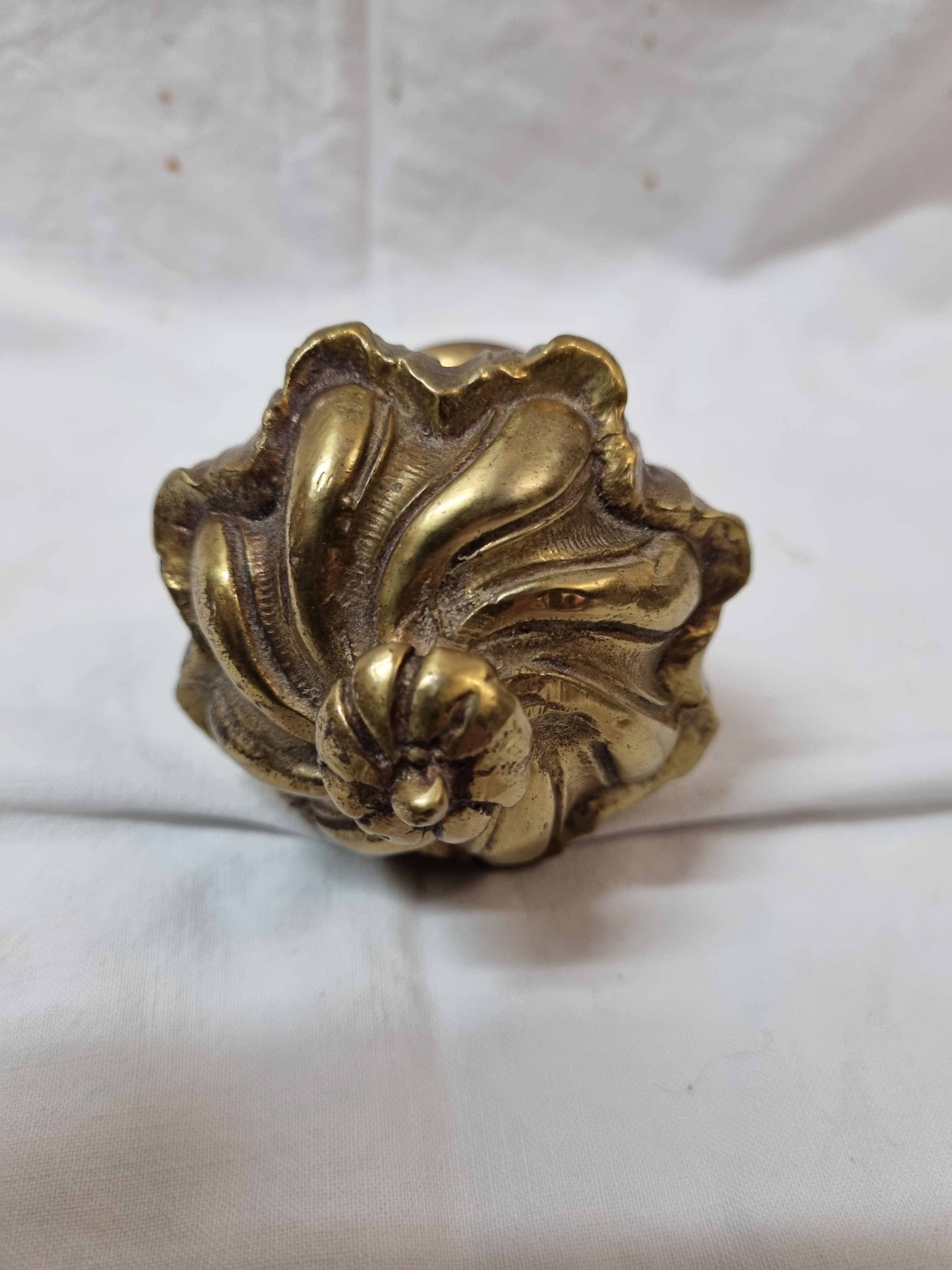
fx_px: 953
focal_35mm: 26
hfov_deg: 53.1
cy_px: 635
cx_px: 476
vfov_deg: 67.3
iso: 320
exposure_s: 1/100
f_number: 1.8
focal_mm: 5.4
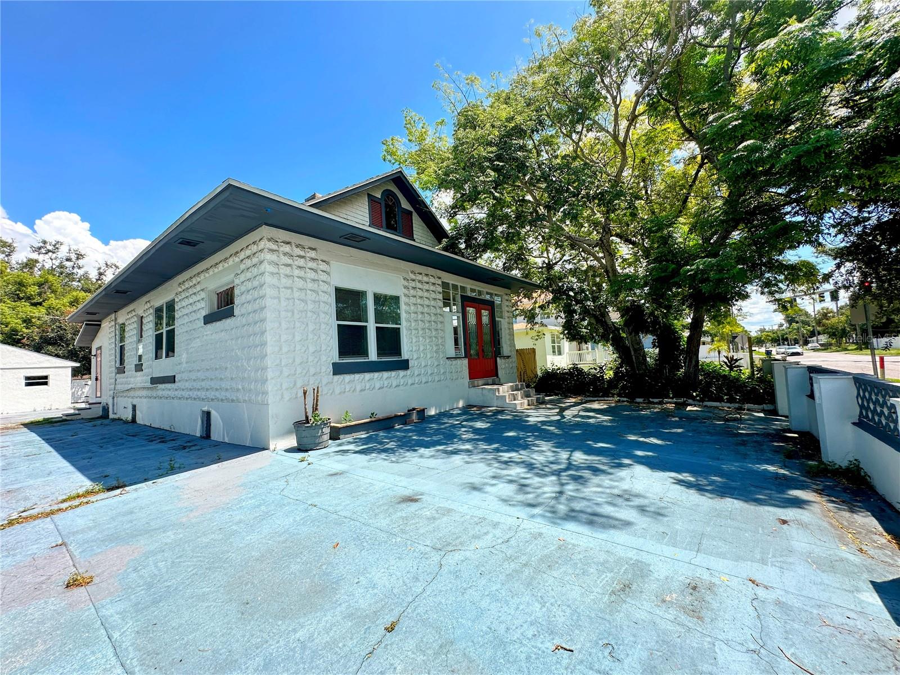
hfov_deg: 102.1
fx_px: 364
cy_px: 338
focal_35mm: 14
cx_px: 450
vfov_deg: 85.7
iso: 40
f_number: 2.2
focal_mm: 2.22
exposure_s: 1/842
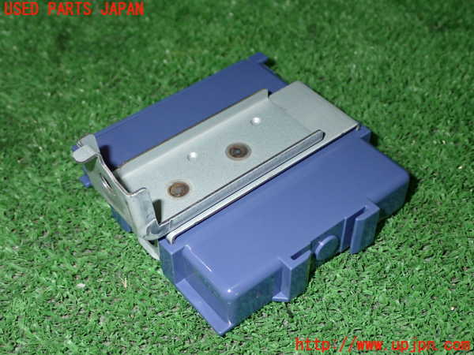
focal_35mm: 50
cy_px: 178
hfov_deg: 38.2
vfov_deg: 29.1
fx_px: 685
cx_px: 237
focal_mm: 9.01
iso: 500
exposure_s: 1/50
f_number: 9
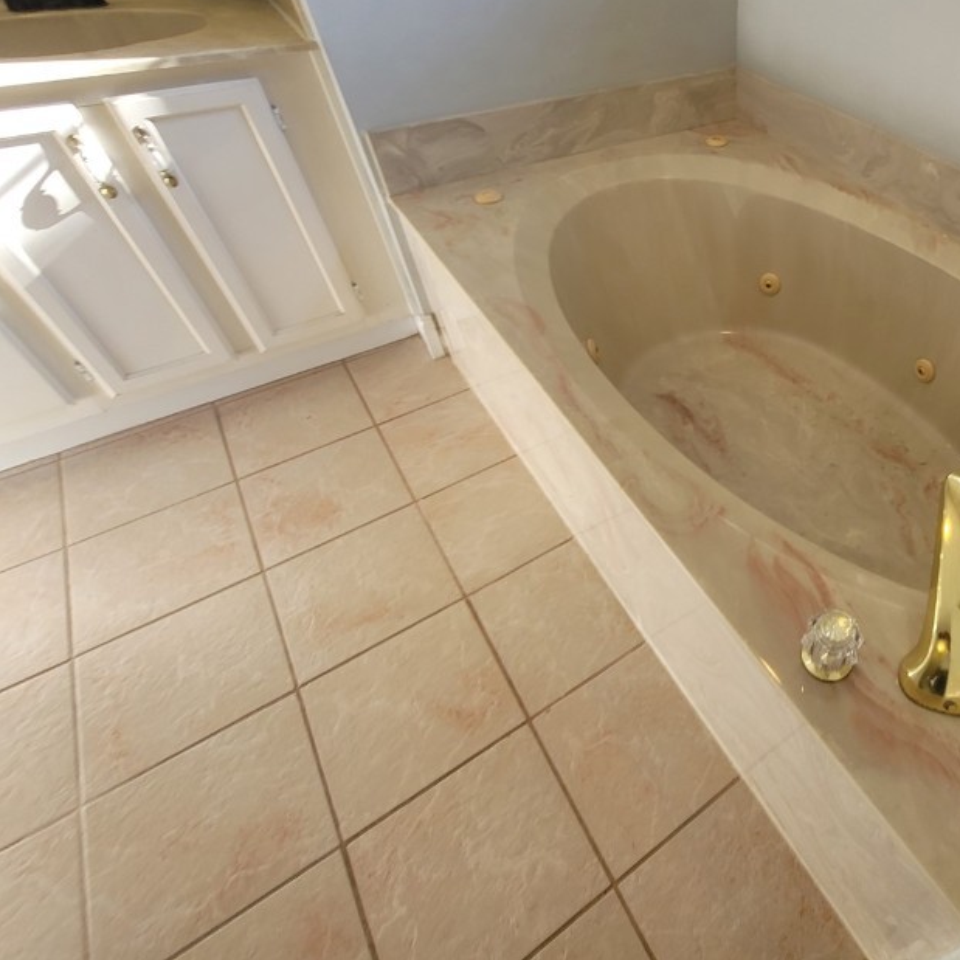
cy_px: 417
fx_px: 596
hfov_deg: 70.0
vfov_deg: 77.3
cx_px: 768
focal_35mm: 19
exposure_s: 1/60
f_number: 2.2
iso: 100
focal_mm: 2.2
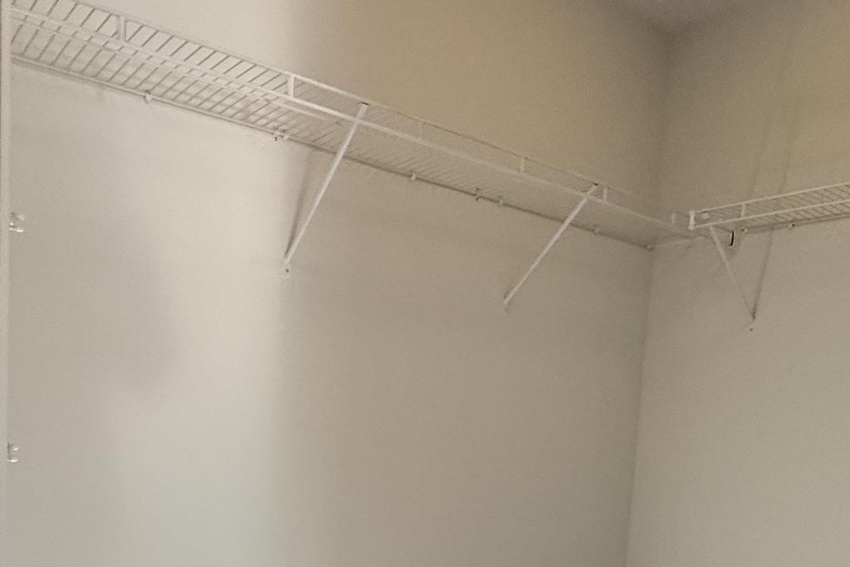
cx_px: 421
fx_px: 779
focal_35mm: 33
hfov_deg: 57.2
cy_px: 492
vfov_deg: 37.8
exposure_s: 1/120
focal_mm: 2.22
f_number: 2.2
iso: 400
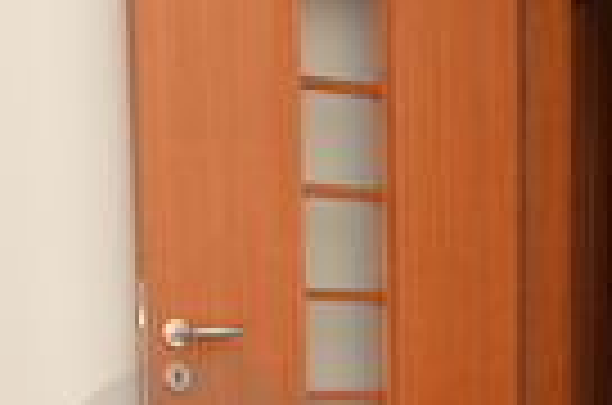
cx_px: 578
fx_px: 1628
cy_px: 572
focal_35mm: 96
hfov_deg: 20.7
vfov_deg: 13.5
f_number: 5
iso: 200
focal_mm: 12
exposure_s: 1/100
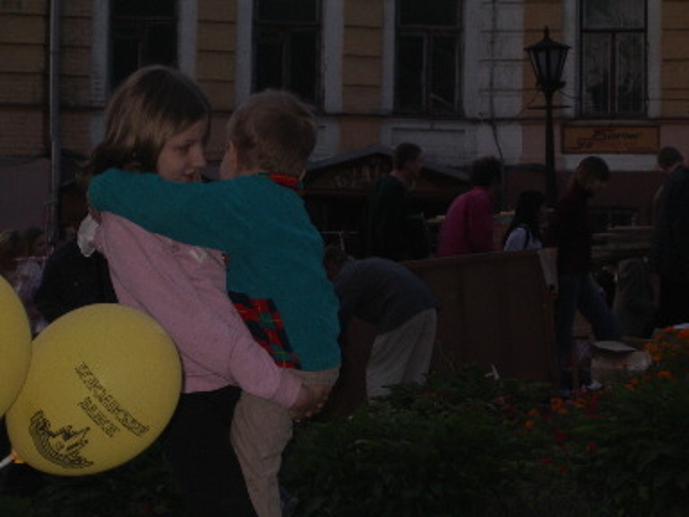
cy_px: 258
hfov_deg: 17.3
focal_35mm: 114
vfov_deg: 13.0
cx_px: 344
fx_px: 2269
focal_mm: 17.4
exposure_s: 1/125
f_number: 5
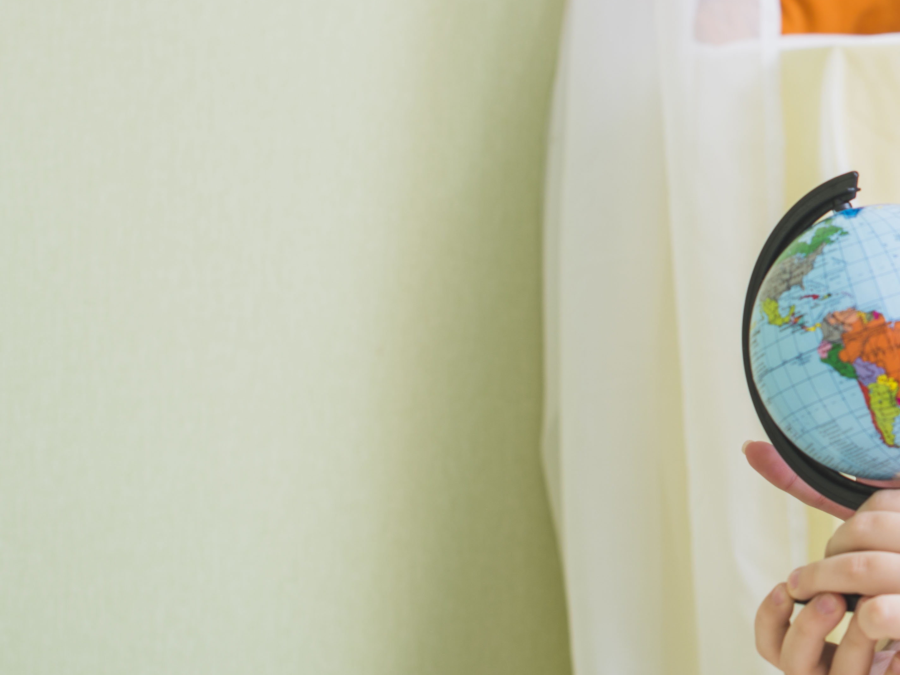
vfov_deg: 12.2
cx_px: 1011
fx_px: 3146
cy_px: 347
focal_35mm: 121
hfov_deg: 15.8
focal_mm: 50
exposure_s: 1/160
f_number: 5
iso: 160
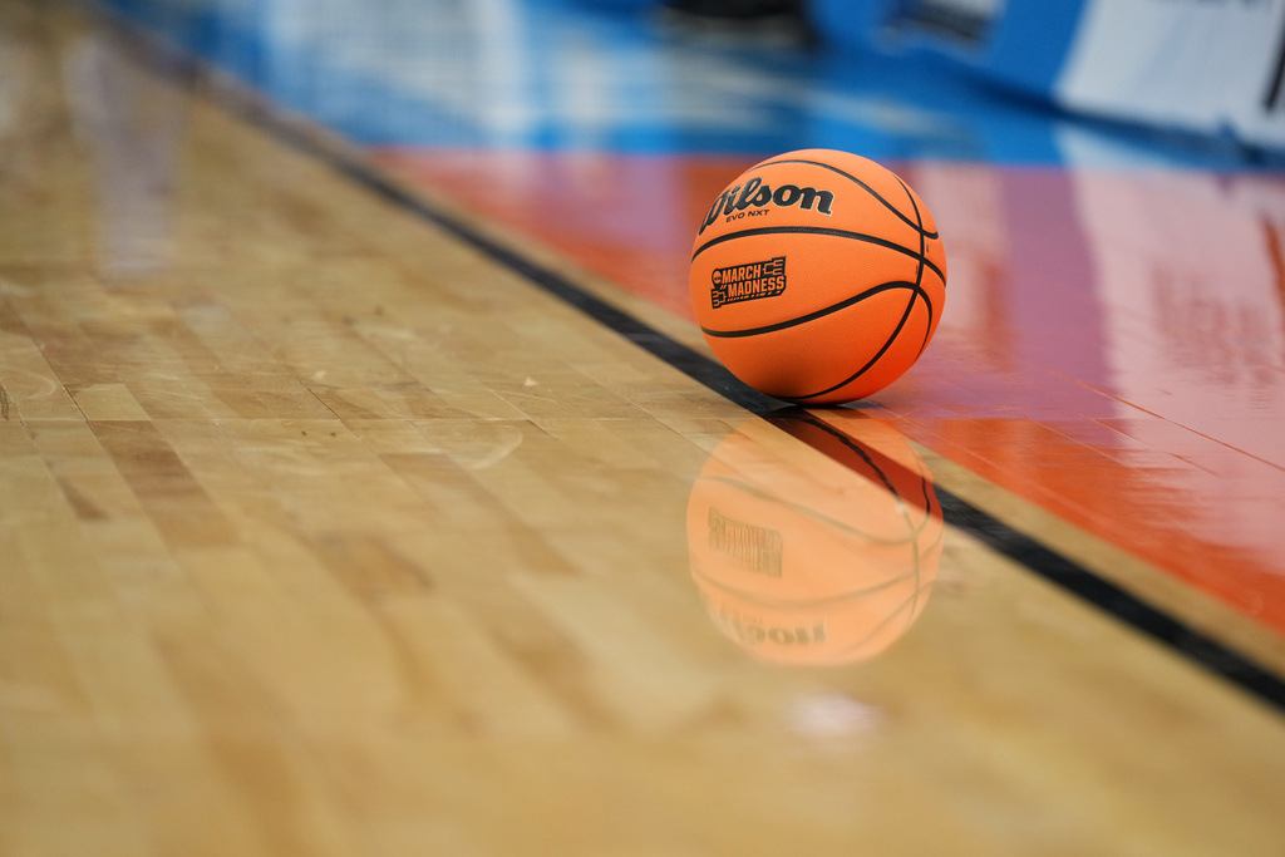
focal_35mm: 200
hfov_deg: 10.3
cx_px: 642
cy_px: 428
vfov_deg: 6.9
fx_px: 7139
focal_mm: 200
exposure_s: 1/2500
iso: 2000
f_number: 2.8
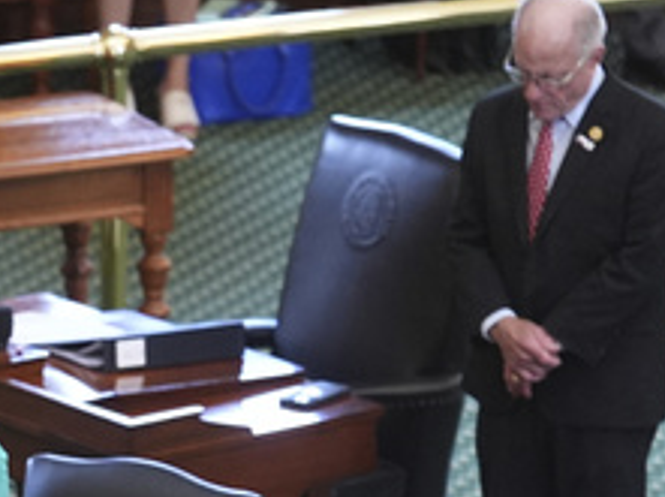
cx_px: -740
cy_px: 818
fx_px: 11220
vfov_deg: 2.5
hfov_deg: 3.4
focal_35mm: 585
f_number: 2.8
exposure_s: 1/250
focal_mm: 131
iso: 2500
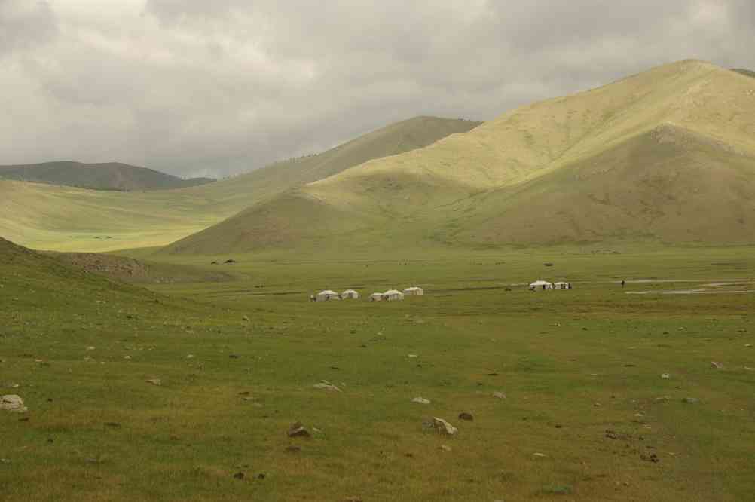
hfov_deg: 24.6
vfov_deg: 16.5
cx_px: 378
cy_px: 251
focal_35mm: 82
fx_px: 1728
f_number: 8
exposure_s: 1/180
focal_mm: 55
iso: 100
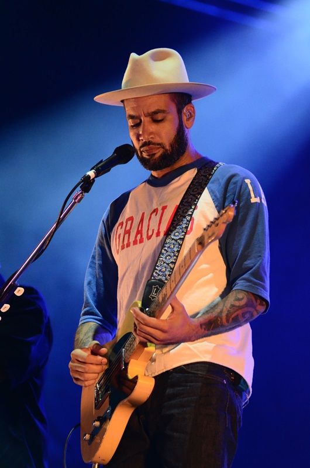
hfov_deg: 5.9
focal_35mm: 232
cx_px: 155
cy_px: 234
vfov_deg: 8.9
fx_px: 3016
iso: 2500
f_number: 2.8
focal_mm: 155
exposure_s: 1/80
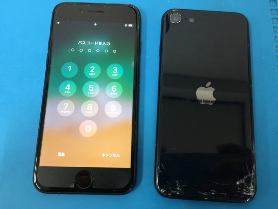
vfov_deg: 48.3
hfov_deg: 61.6
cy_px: 104
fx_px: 233
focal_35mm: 29
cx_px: 139
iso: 80
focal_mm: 4.15
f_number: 2.2
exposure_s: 1/17
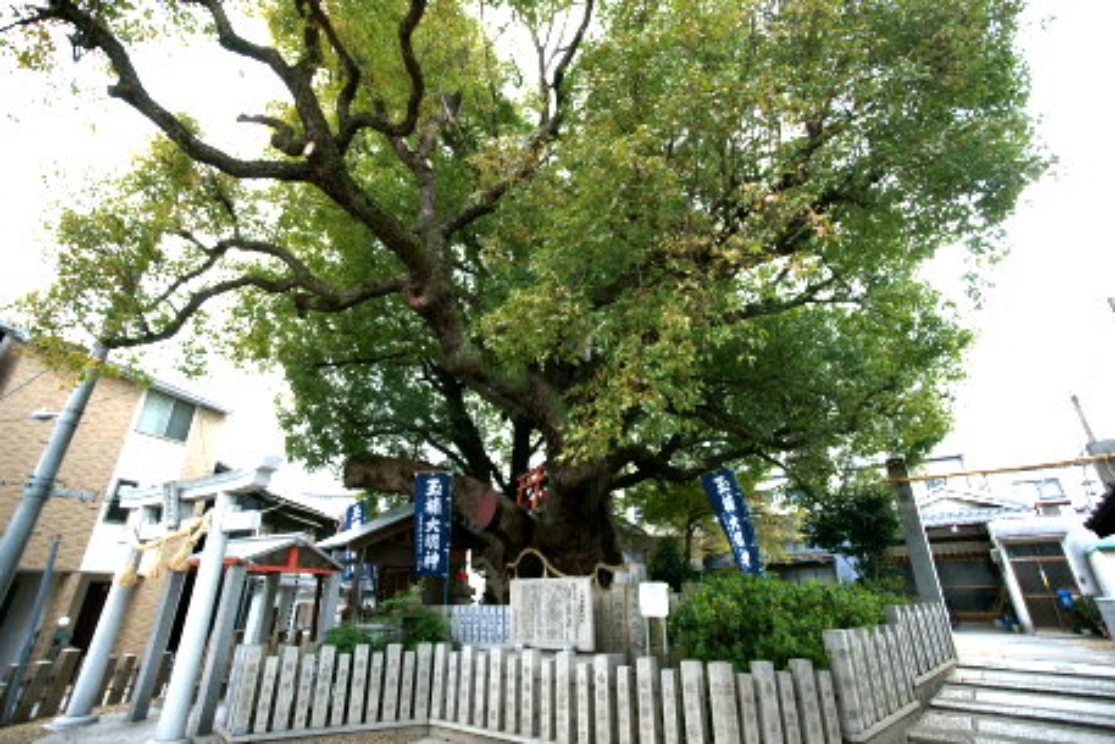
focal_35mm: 16
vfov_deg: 73.8
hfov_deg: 96.7
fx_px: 496
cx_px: 558
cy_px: 372
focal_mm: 16
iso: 200
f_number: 5.6
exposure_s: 1/60
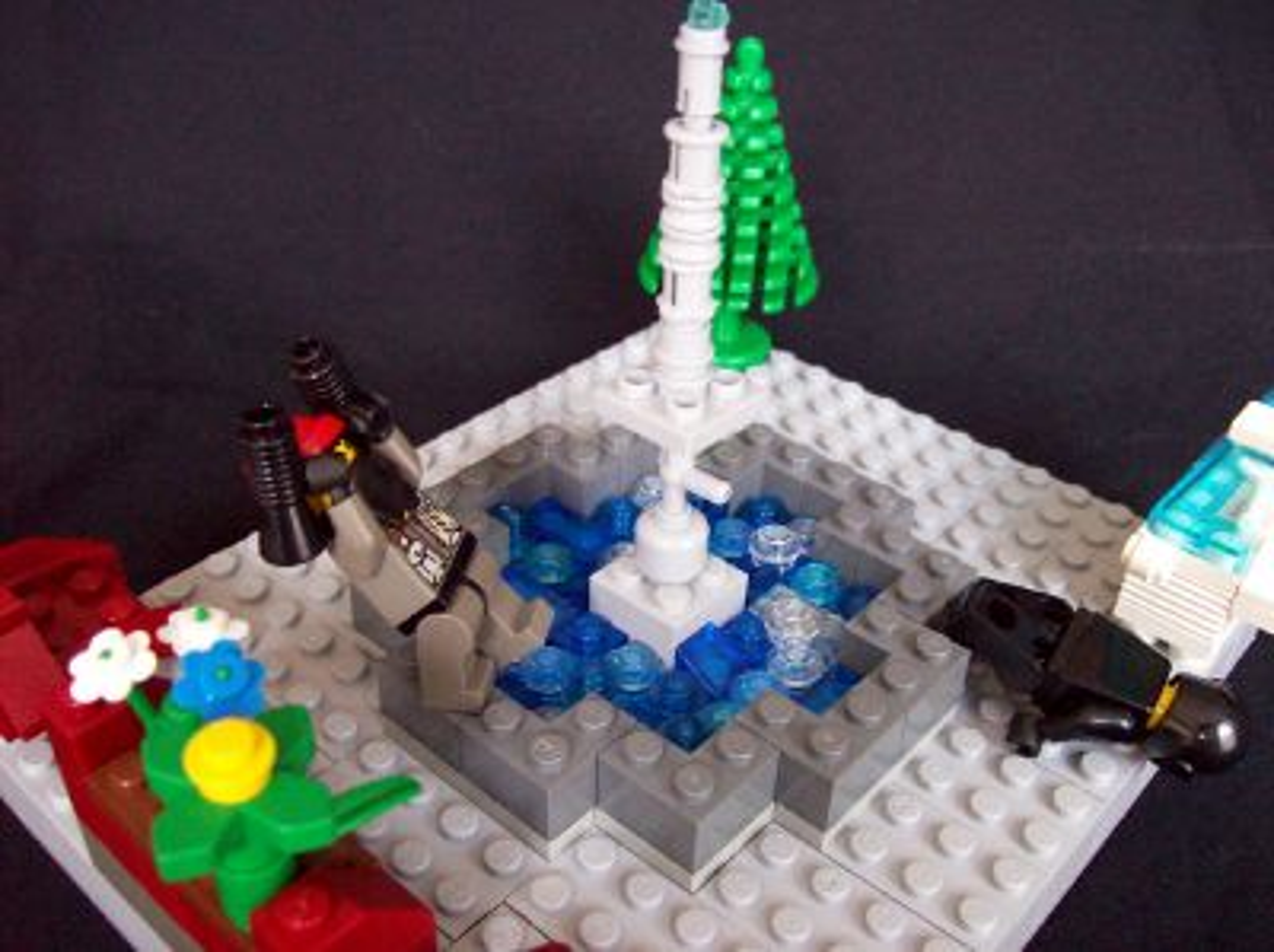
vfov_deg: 39.6
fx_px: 1323
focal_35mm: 36
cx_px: 637
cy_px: 476
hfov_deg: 51.4
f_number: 2.7
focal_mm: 6
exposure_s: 1/8
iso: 160
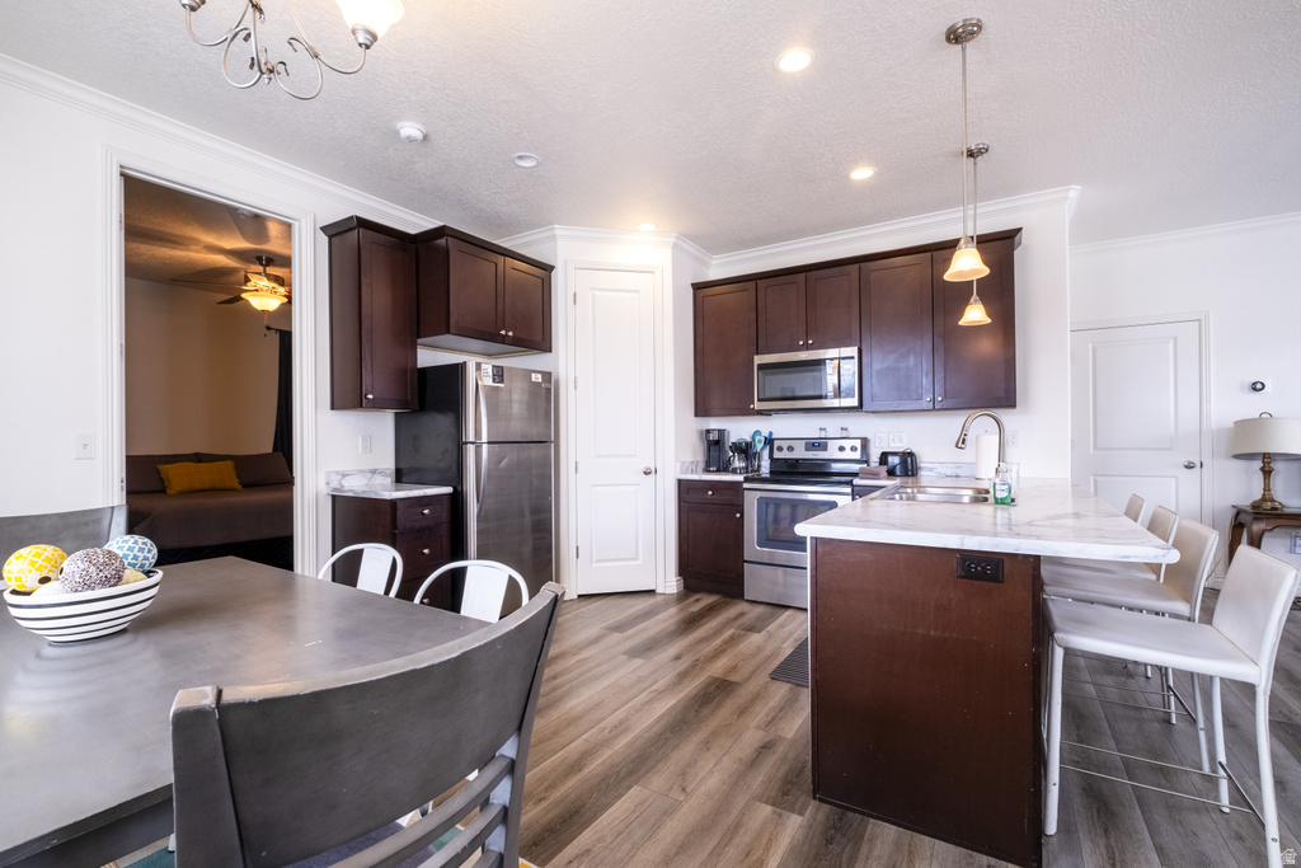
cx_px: 650
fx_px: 542
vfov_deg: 77.3
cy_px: 434
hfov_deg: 100.4
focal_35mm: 15
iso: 400
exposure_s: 1/160
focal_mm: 10
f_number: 7.1
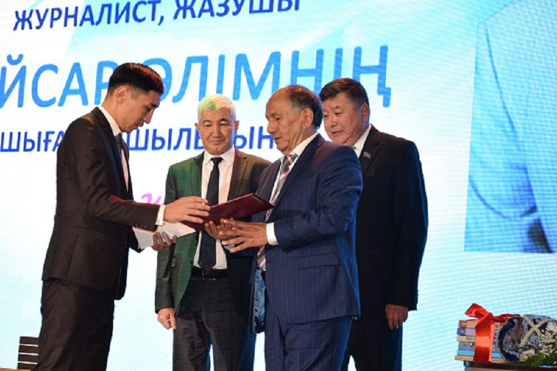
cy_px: 186
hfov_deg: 20.6
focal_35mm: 99
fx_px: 1532
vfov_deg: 13.8
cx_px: 278
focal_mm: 66
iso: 1600
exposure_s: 1/125
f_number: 5.3
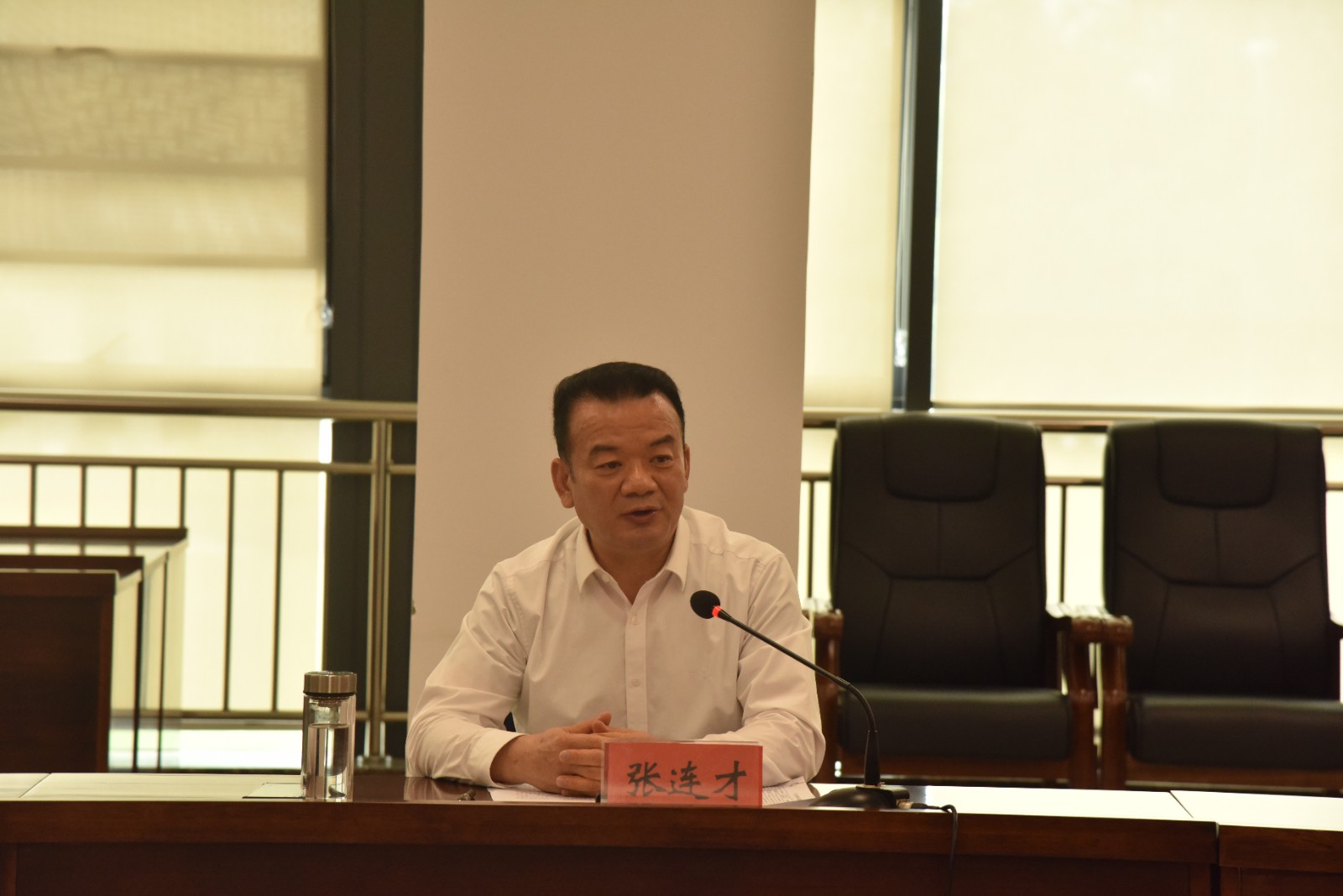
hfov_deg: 17.1
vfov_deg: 11.4
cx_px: 672
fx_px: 4477
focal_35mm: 120
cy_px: 448
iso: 2200
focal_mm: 120
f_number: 6.3
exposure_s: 1/250
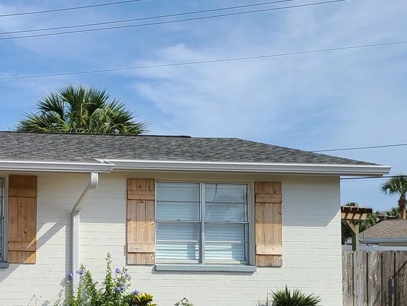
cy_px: 222
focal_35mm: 66
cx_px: -28
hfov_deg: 27.2
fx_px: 776
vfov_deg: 22.1
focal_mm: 5.4
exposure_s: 1/2775
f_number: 1.8
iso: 40
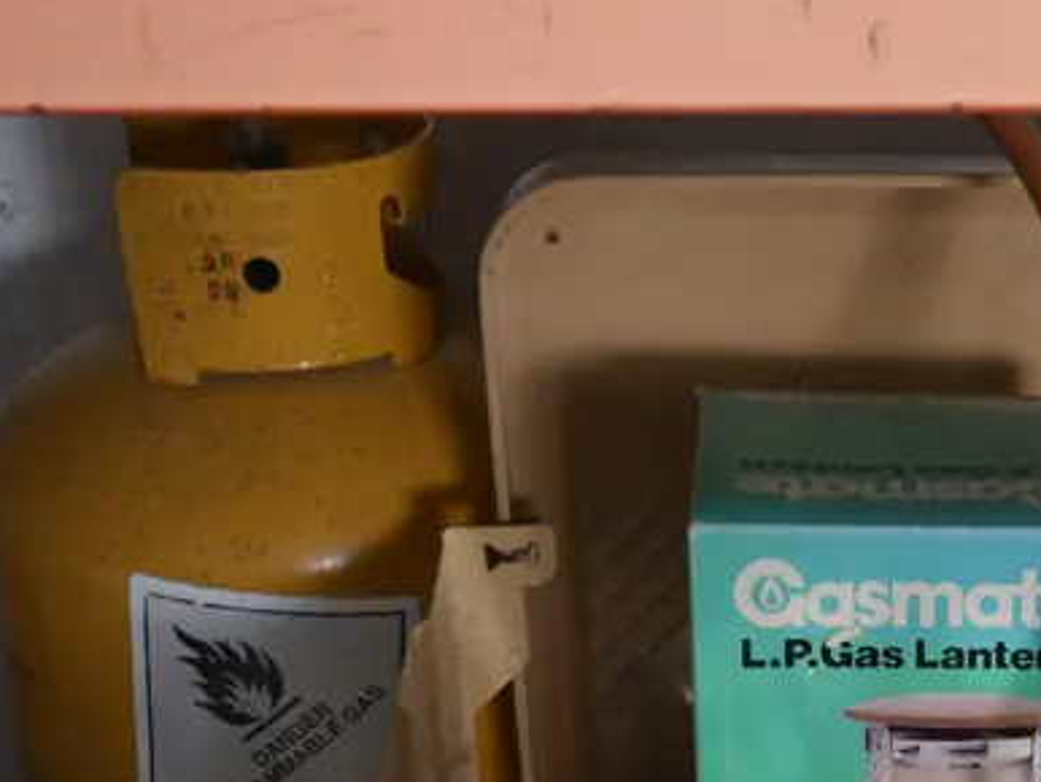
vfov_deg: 16.6
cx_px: 1200
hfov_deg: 21.6
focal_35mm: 85
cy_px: 945
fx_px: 2558
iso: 500
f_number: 3.6
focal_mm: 16
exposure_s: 1/60
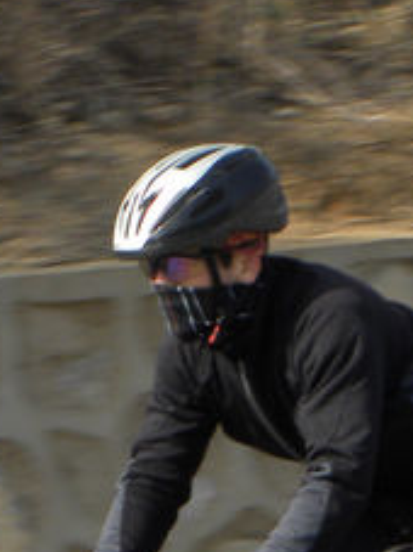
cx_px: 97
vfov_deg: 6.0
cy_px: 267
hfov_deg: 4.5
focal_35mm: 331
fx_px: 5270
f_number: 4.5
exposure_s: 1/250
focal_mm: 13.4
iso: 64
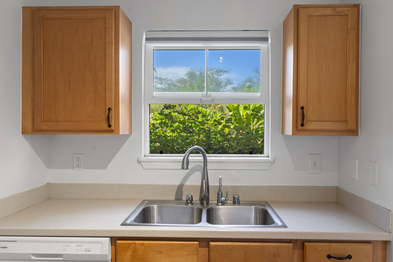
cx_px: 202
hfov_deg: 63.7
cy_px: 133
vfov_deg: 45.0
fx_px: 317
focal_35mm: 29
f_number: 8
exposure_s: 1/3
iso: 100
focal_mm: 28
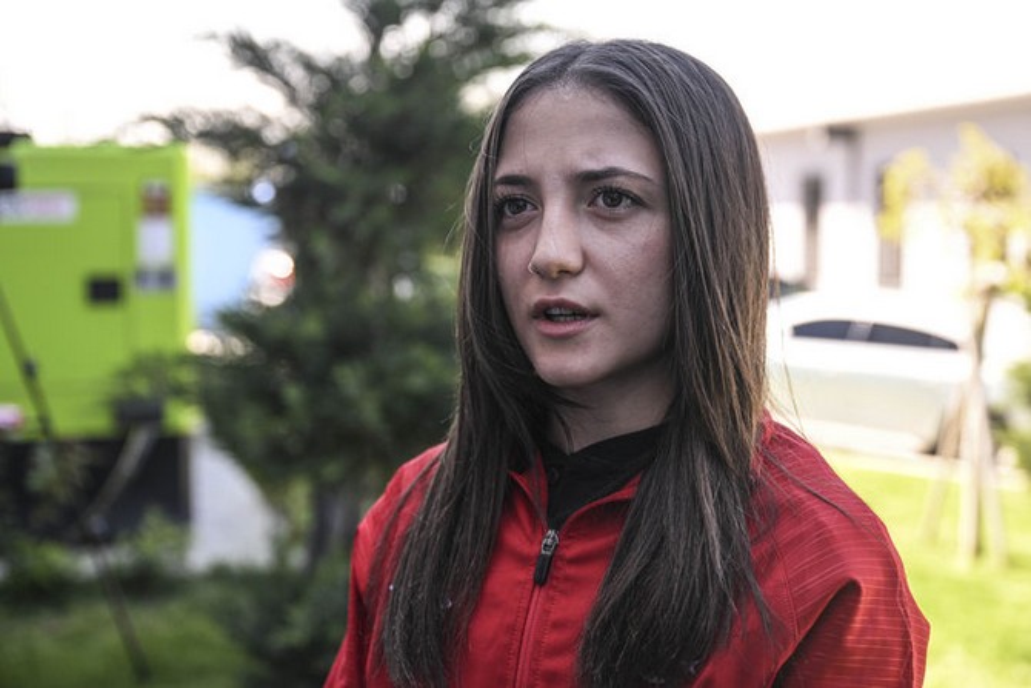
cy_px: 344
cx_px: 516
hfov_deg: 38.2
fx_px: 1489
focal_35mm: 52
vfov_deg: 26.0
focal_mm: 52
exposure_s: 1/400
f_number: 3.5
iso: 320
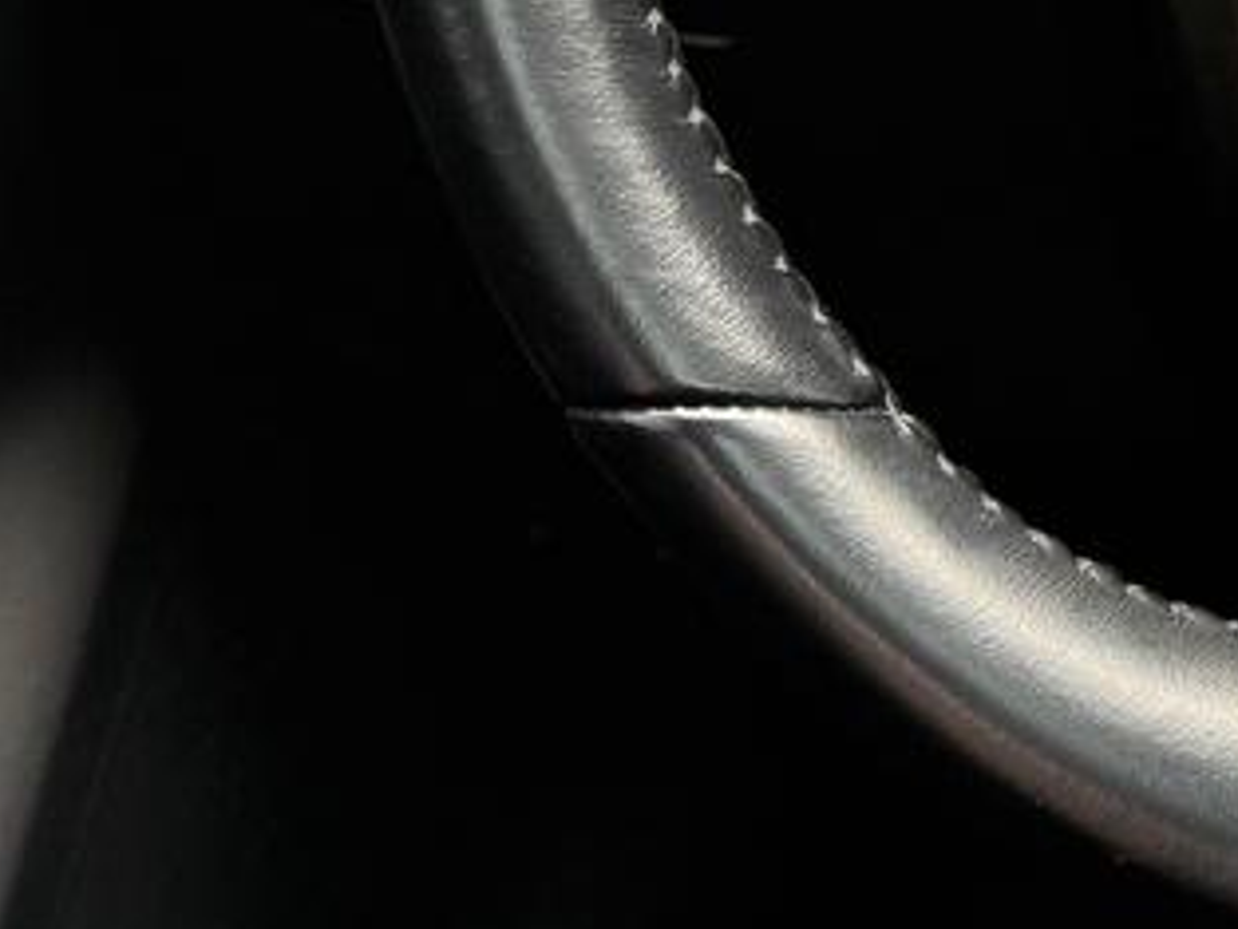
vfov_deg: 14.6
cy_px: -225
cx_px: 1859
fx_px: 3506
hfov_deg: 17.9
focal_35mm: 98
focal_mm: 6.76
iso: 200
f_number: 1.78
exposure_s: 1/121
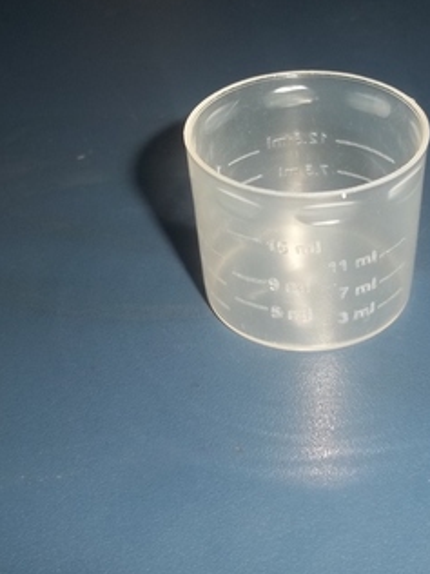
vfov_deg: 33.8
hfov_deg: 25.6
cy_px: 281
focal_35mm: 57
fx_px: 944
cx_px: 276
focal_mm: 6.5
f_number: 3.1
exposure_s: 1/30
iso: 64
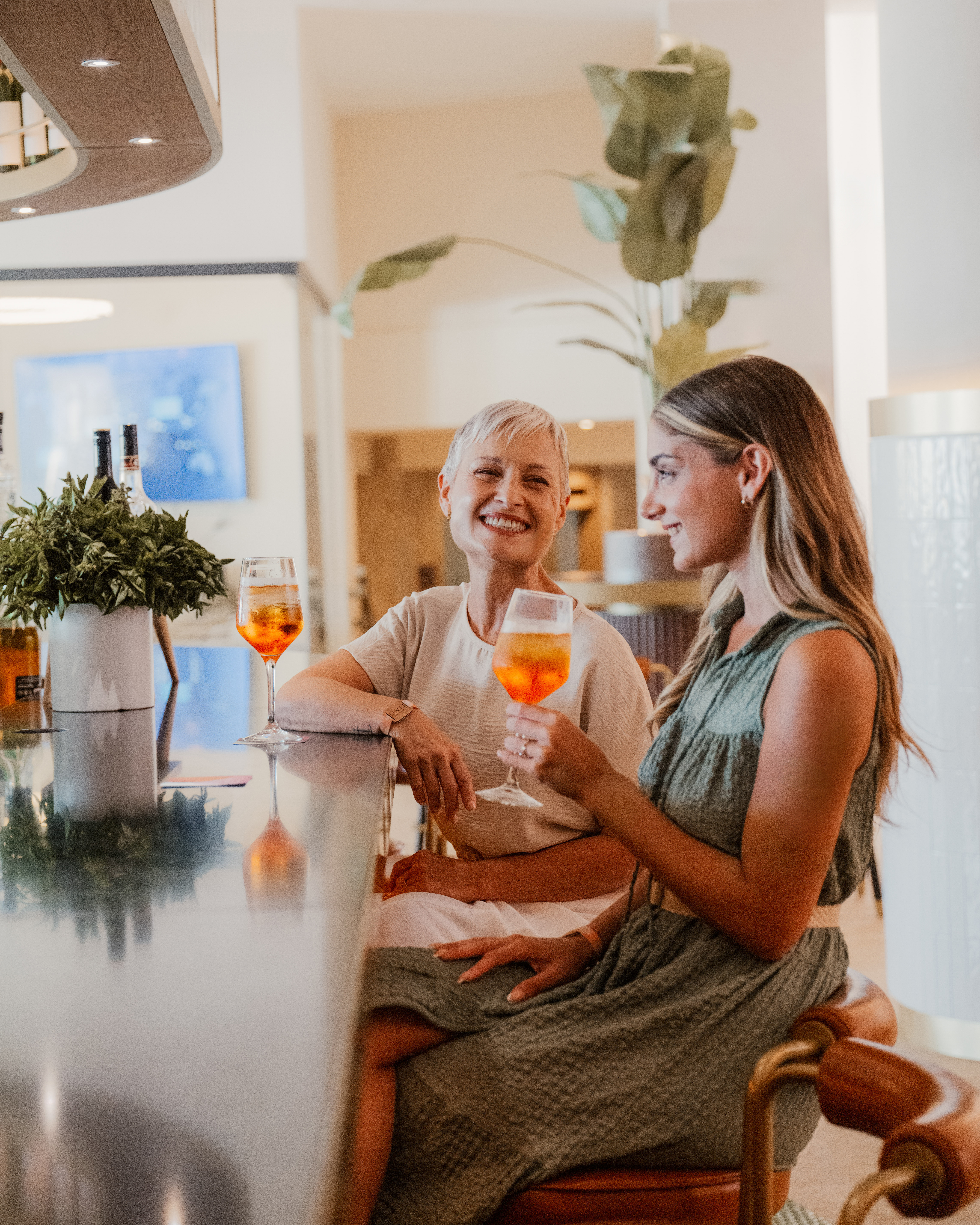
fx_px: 2792
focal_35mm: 77
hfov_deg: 19.9
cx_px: 491
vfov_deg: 24.7
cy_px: 561
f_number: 3.8
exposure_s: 1/250
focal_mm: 68
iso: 1250
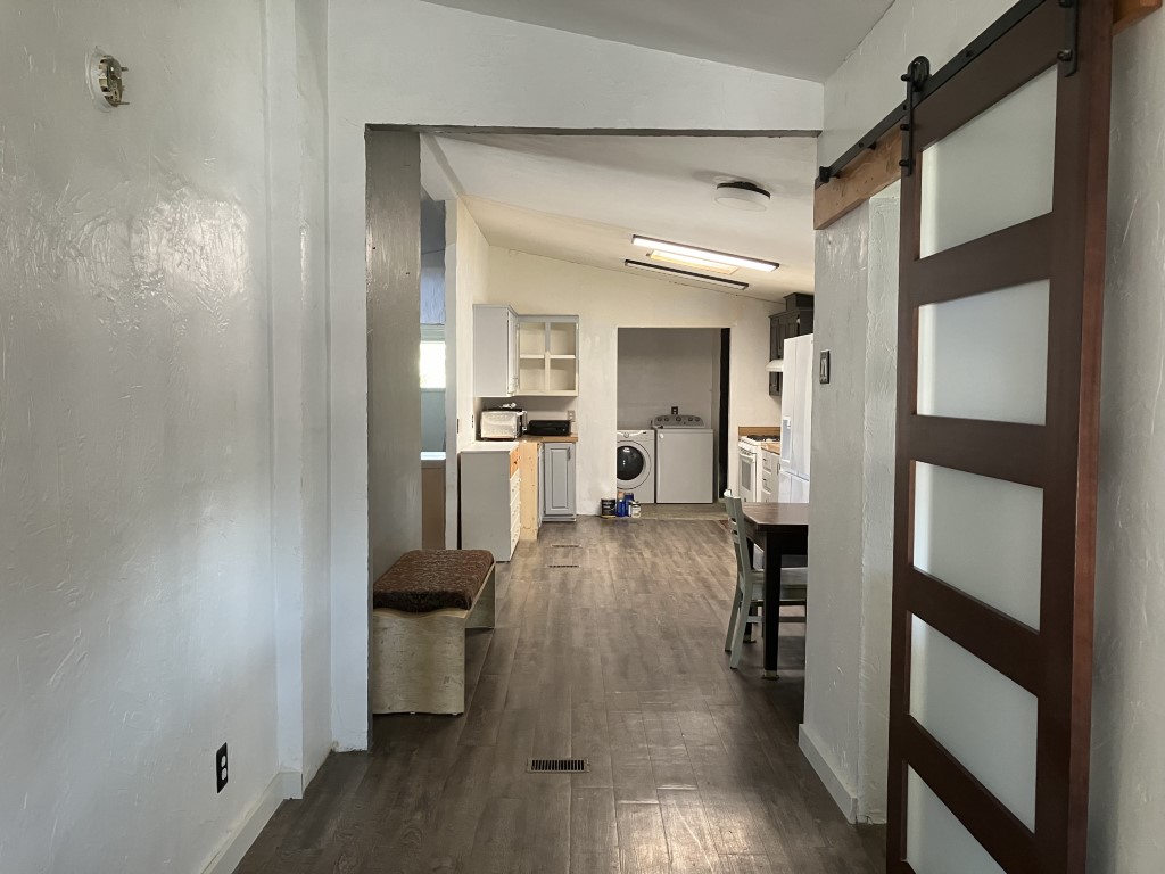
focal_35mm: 28
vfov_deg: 49.7
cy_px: 437
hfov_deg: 63.4
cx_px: 582
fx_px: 942
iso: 160
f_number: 1.8
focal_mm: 3.99
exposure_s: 1/60
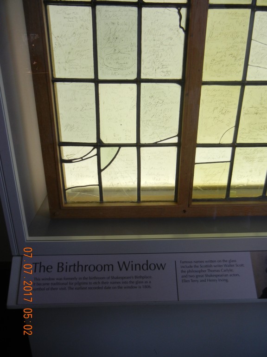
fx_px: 309
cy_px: 178
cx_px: 134
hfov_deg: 46.8
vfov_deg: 60.0
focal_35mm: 30
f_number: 3.5
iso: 228
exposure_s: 1/30
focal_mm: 5.4
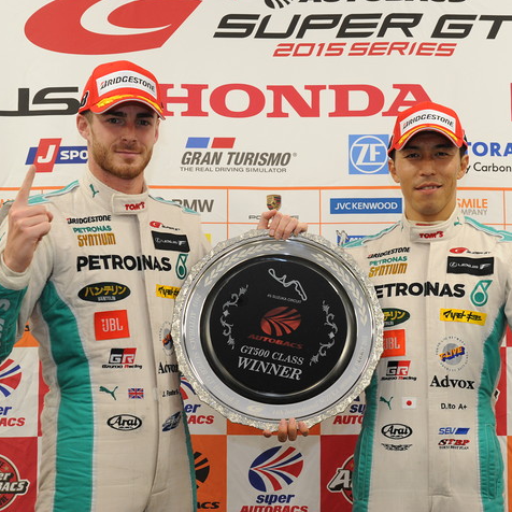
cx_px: 291
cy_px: 255
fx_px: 904
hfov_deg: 31.6
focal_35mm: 54
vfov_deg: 31.6
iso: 1600
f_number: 8
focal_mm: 42
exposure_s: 1/60
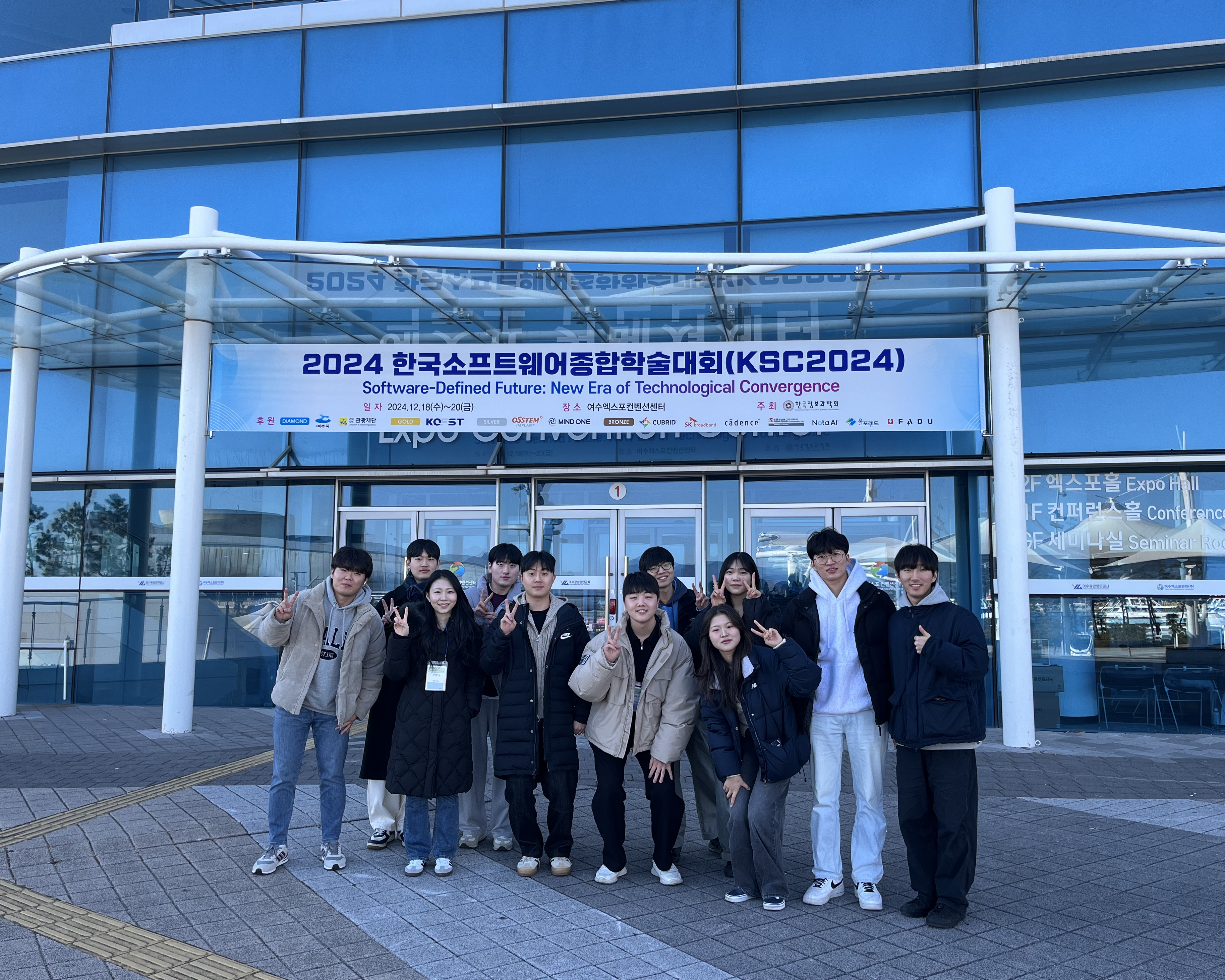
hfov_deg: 62.2
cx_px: 627
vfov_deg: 51.5
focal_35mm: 28
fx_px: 1015
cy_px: 479
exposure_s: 1/701
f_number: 1.6
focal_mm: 5.1
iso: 50
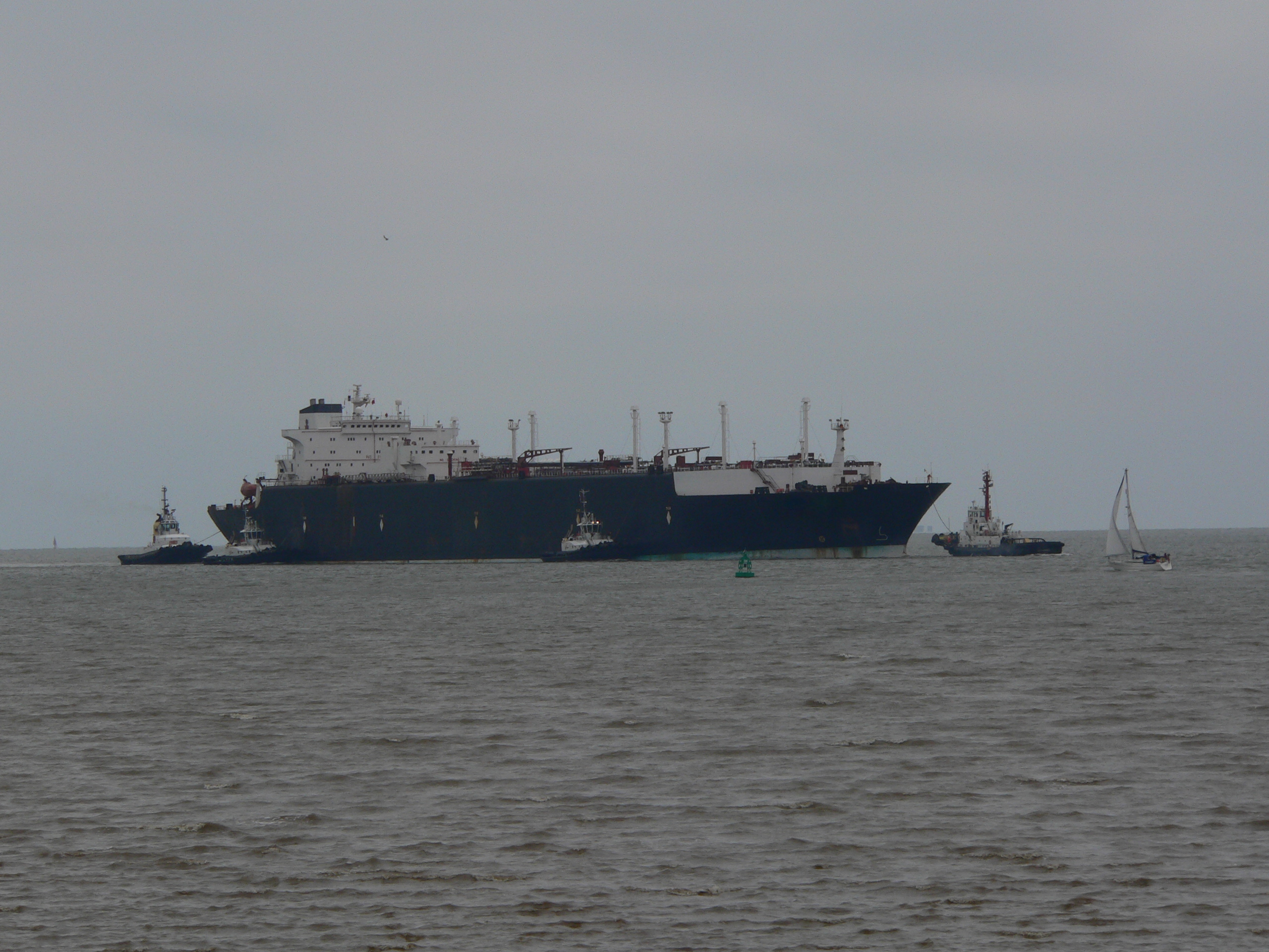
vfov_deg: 7.9
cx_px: 634
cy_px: 476
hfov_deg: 10.5
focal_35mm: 188
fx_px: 6892
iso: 80
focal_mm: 31.3
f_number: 5.6
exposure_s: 1/1000
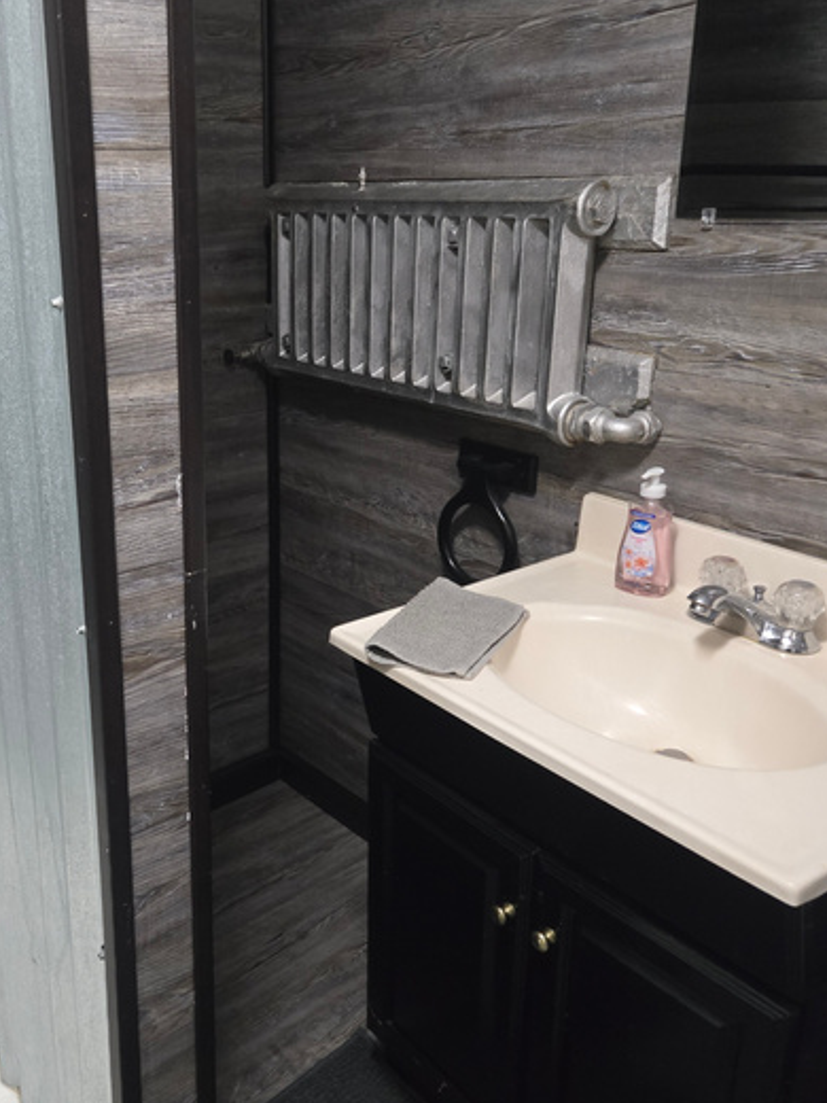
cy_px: 592
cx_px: 229
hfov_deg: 40.8
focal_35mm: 34
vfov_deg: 53.9
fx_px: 1083
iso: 1000
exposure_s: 1/60
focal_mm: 5.4
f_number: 1.8
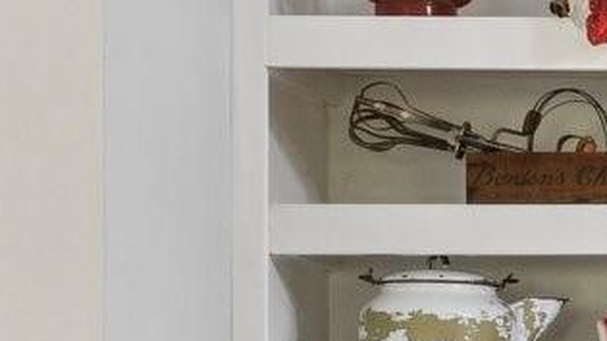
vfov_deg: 4.8
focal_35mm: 252
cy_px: 606
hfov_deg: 7.9
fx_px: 4055
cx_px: 1497
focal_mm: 37
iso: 160
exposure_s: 1/6
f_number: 7.1
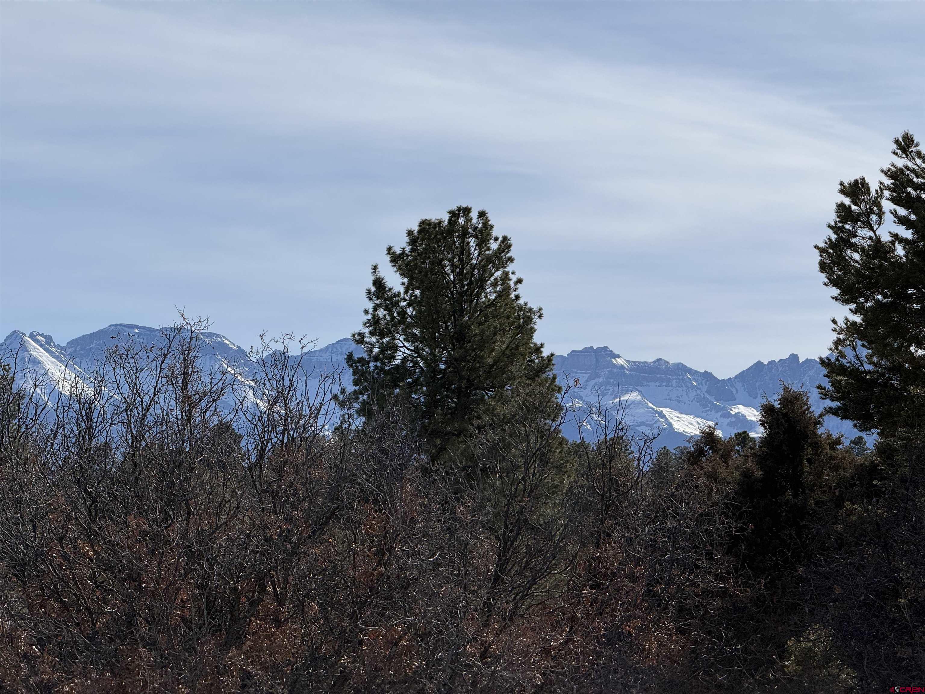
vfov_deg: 12.3
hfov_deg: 16.4
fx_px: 3207
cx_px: 462
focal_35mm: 120
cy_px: 347
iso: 40
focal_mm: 15.66
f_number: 2.8
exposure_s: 1/3344
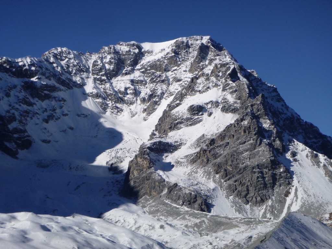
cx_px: 166
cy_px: 124
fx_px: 815
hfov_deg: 23.0
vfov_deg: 17.4
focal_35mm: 85
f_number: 5.7
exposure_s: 1/800
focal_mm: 15.3
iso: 100
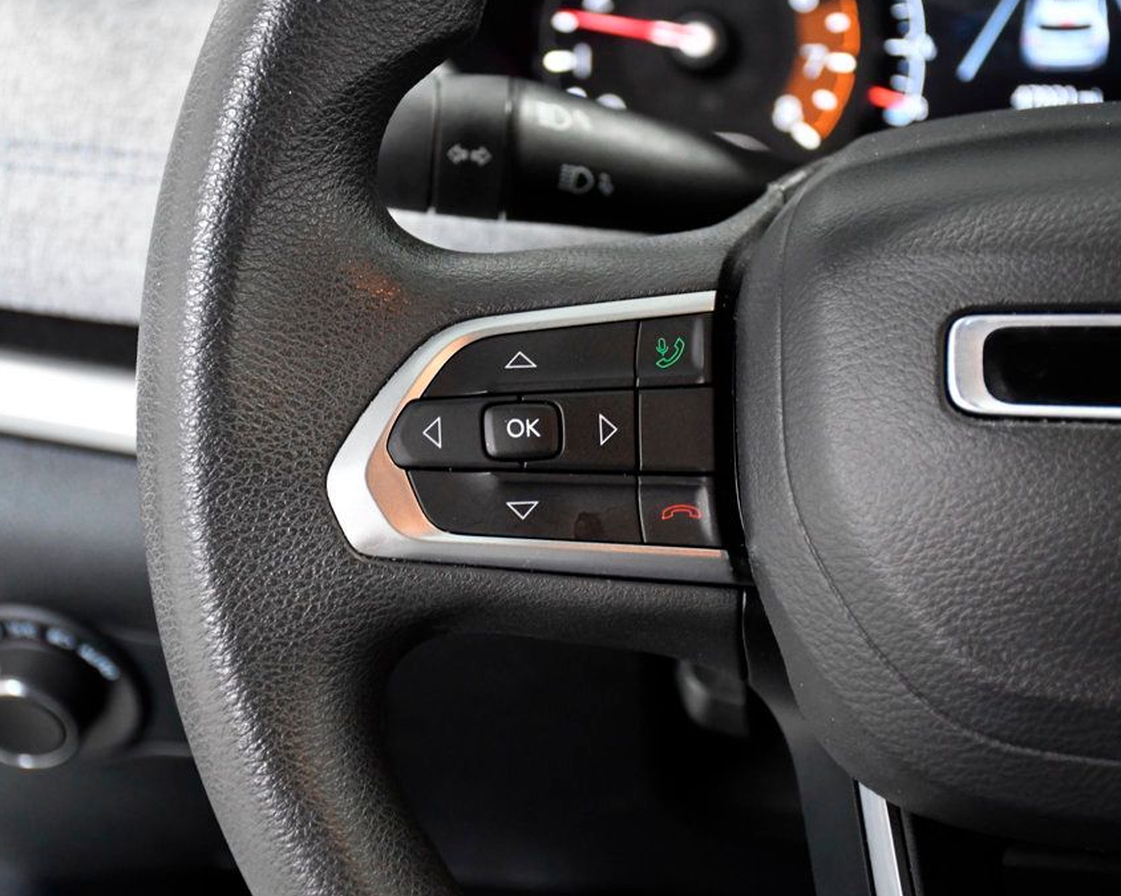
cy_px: 445
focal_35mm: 82
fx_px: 2720
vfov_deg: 18.7
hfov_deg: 23.3
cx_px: 549
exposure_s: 1/100
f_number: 4.5
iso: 2500
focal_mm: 48
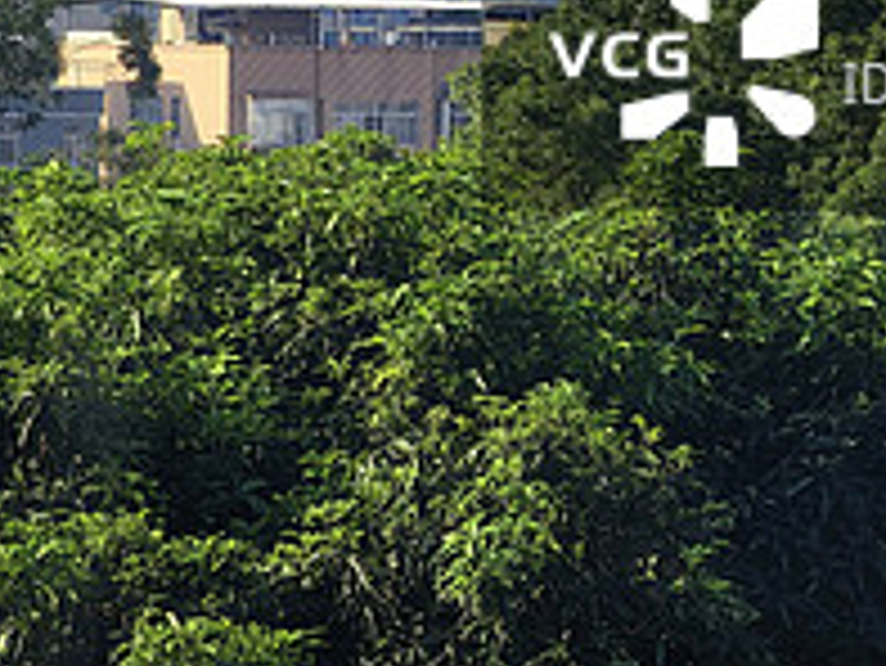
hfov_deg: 5.1
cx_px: -315
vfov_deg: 3.8
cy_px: -644
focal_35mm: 390
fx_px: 9988
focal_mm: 15
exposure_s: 1/772
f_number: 2.1
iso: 50
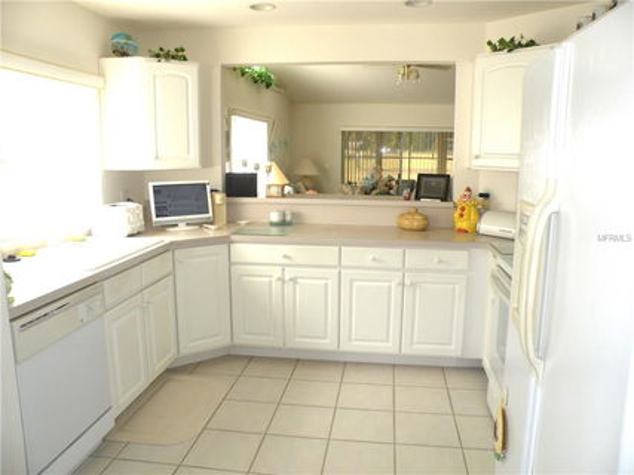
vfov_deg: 51.3
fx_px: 494
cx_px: 317
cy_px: 238
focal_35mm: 27
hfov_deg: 65.3
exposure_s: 1/80.5
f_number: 3.5
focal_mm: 4.7
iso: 64
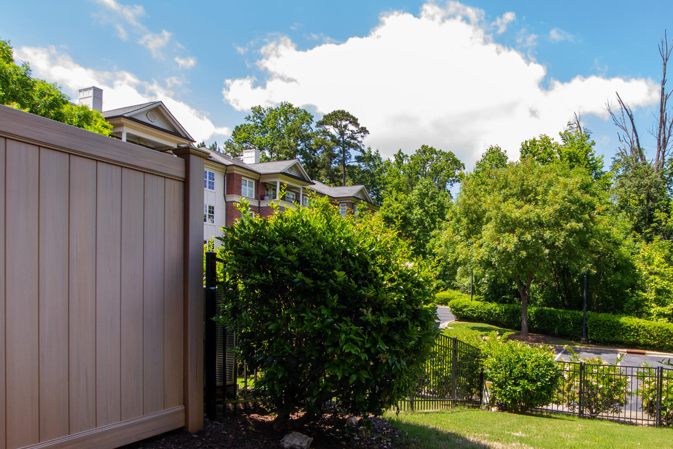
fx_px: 467
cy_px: 303
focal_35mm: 25
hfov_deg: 69.2
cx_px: 455
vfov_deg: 50.3
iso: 250
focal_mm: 10
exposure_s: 1/80
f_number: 8
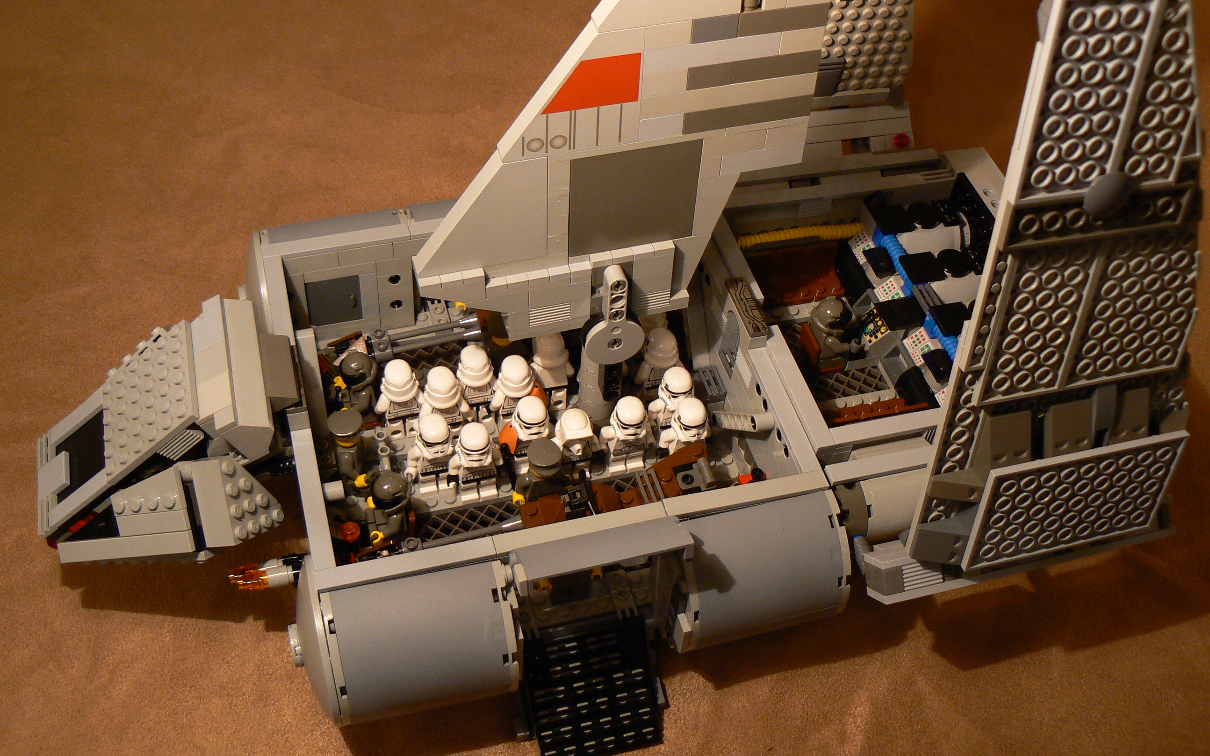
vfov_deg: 32.8
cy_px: 348
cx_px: 614
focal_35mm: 39
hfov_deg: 50.4
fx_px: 1286
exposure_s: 1/10
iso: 100
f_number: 2.8
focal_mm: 6
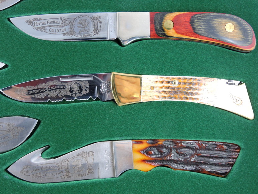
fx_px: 410
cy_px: 97
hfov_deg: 34.9
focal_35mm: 55
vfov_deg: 26.6
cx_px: 129
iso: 200
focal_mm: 9.9
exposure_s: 1/30
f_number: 4
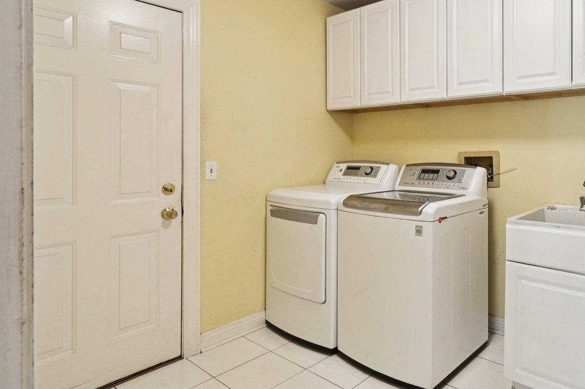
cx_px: 425
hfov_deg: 74.1
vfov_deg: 56.7
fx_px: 357
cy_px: 154
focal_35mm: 22
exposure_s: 1/10
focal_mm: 10
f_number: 8
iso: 400
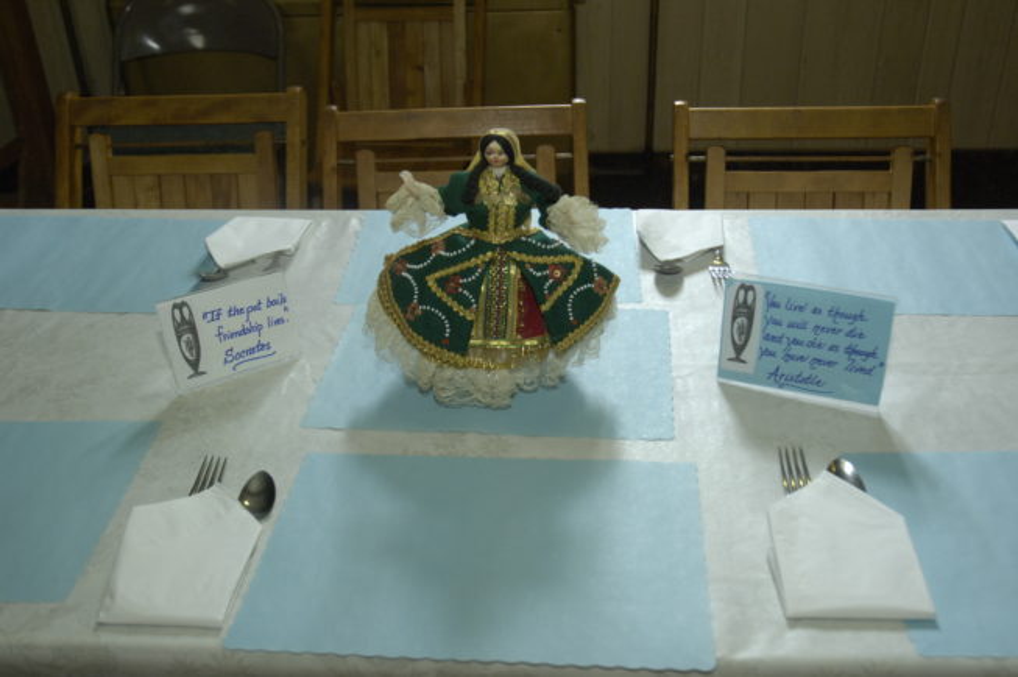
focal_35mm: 40
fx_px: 1144
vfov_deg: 32.9
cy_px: 338
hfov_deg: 48.0
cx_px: 509
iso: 640
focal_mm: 27
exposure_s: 1/80
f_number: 4.5
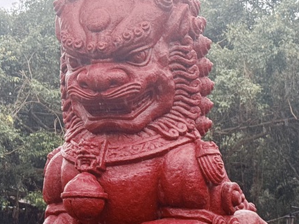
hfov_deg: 17.3
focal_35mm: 114
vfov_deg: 12.9
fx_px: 984
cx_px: 173
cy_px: 210
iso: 80
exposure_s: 1/578
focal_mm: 6.76
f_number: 1.78
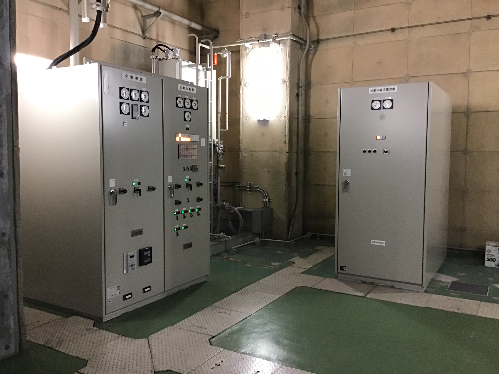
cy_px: 187
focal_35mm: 31
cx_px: 250
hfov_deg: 58.4
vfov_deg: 45.4
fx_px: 447
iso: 200
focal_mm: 3.3
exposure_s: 1/33
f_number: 2.4
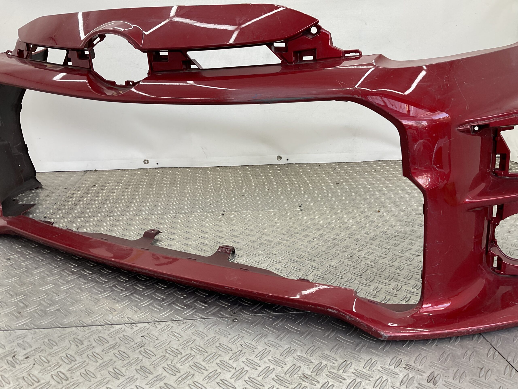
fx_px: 434
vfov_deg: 48.2
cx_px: 259
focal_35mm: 29
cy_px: 194
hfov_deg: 61.7
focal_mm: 3
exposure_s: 1/100
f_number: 1.8
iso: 25
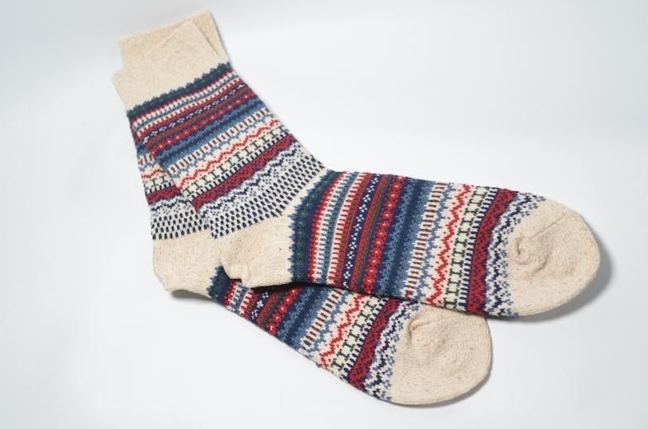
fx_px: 1096
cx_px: 324
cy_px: 215
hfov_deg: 33.0
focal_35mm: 61
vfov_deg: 22.2
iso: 800
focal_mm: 40
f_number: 7.1
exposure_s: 1/200
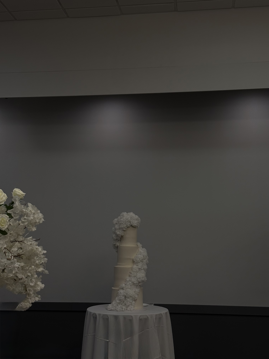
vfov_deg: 39.7
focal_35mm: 48
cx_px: 134
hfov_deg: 30.3
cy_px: 180
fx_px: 497
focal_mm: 6.76
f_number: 1.78
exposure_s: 1/346
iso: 64
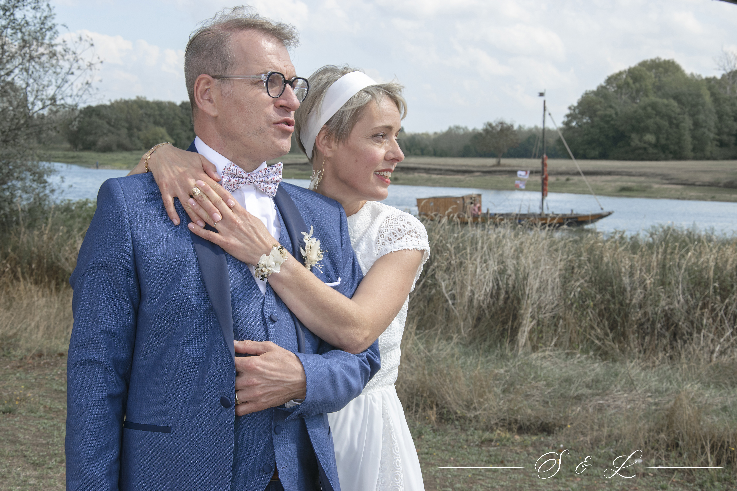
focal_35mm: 57
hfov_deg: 35.1
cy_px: 246
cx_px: 368
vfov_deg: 23.8
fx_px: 1167
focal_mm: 38
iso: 100
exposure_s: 1/160
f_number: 10
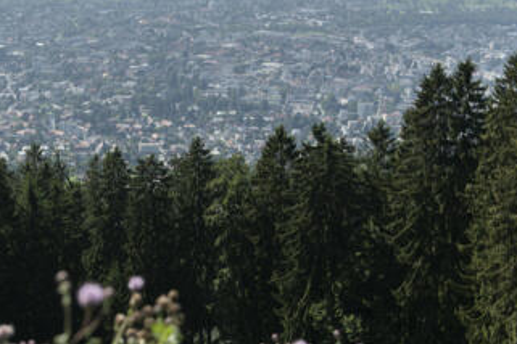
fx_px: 1005
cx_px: 196
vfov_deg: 19.5
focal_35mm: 70
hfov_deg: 28.7
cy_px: 159
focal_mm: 34
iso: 100
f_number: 4
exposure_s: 1/800
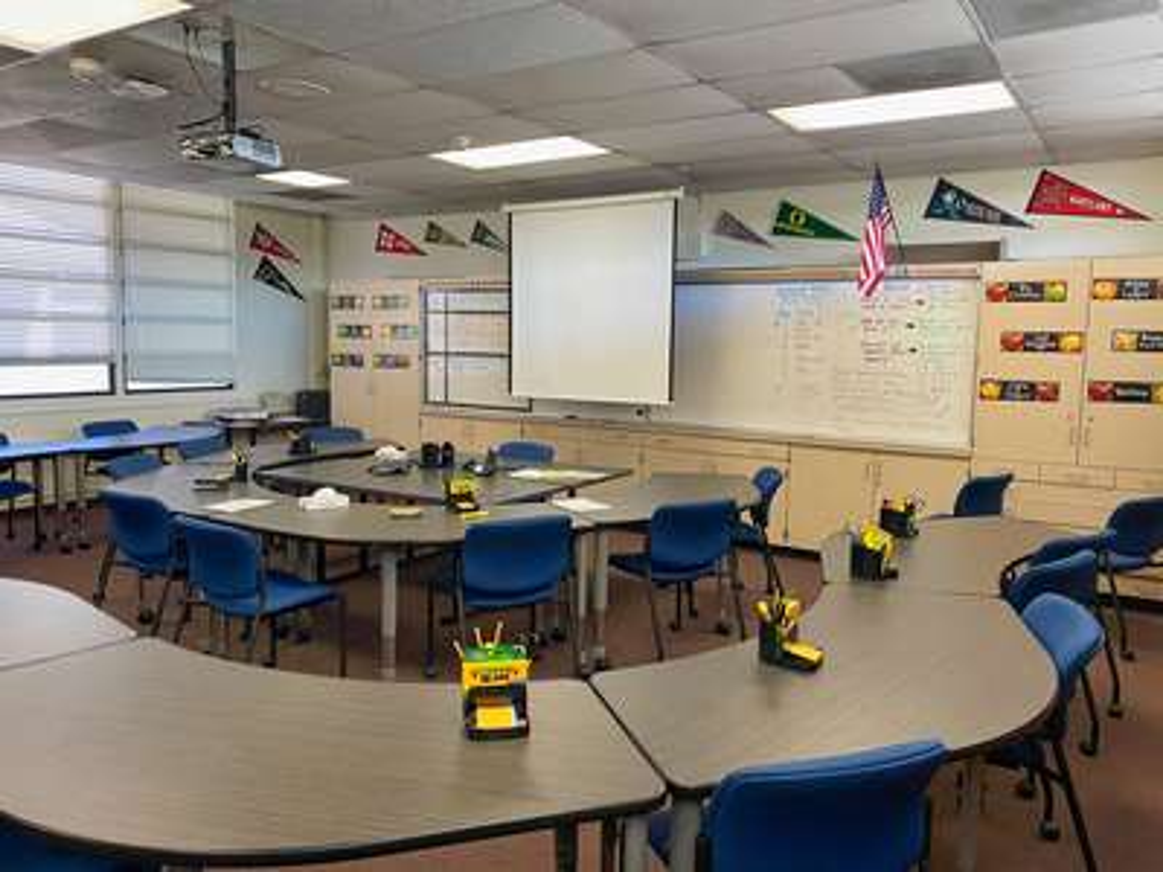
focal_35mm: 26
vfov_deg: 53.1
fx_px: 874
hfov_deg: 67.3
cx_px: 582
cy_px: 436
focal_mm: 4.25
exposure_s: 1/60
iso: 125
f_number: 1.8
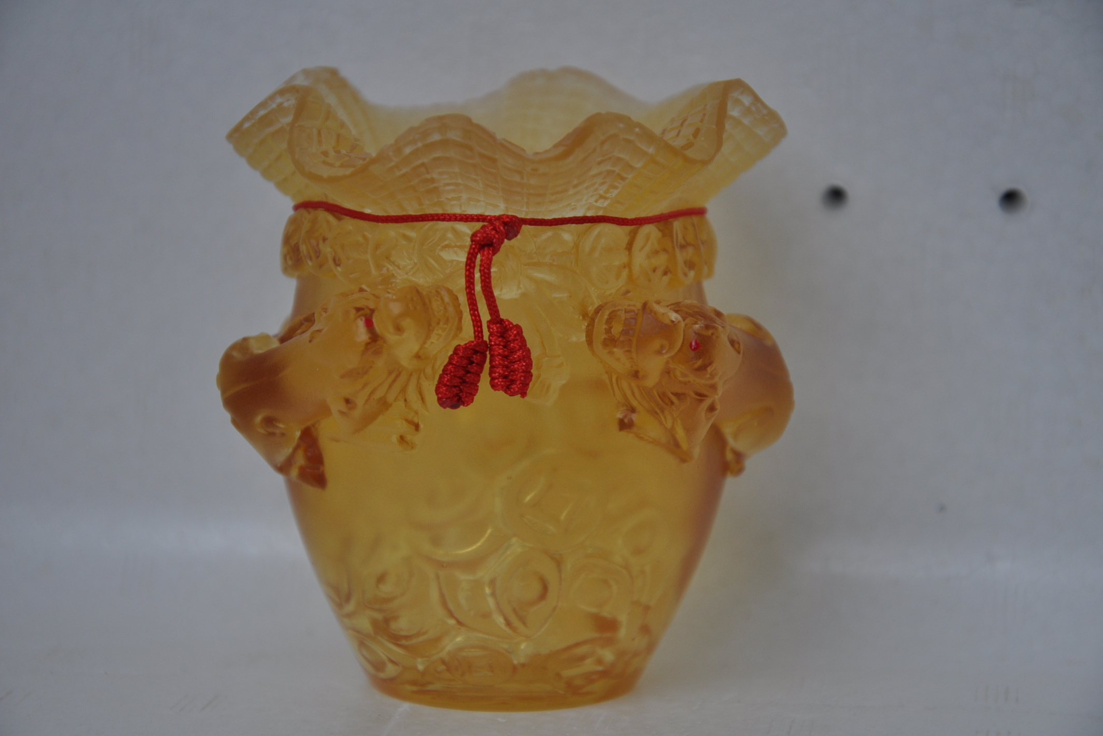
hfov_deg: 16.9
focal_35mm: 121
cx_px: 552
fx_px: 3707
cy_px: 370
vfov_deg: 11.3
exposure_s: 1/80
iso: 400
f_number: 5.3
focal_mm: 80
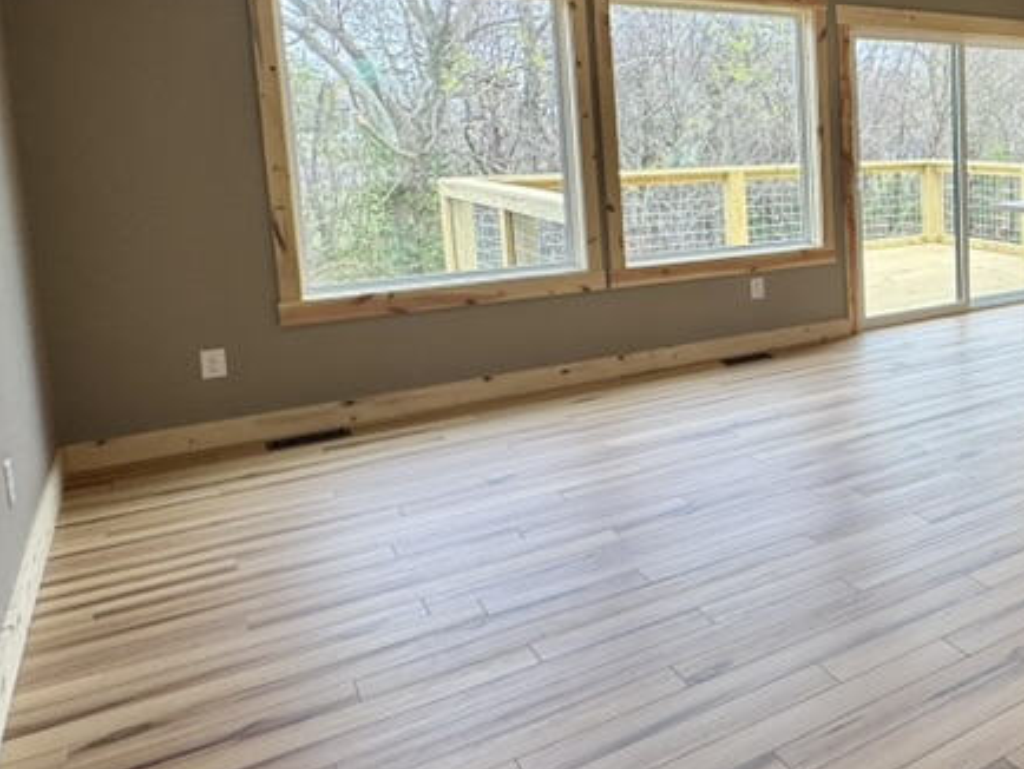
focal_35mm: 33
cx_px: 1111
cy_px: 231
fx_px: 977
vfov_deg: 42.2
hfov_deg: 43.6
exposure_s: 1/120
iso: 64
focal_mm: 2.22
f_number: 2.2
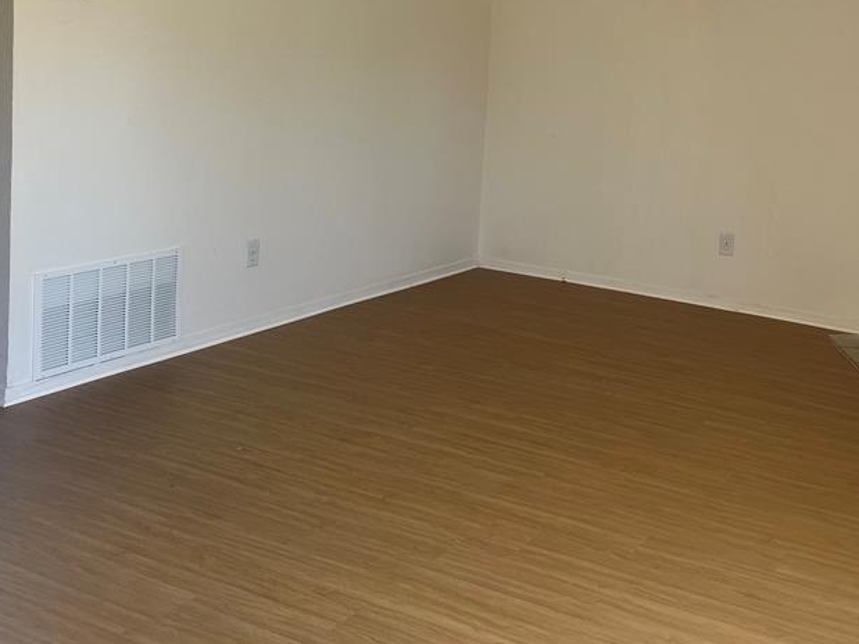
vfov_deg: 32.7
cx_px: 613
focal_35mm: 43
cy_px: 137
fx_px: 1067
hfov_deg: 42.9
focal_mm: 5.7
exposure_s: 1/163
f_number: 1.5
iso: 40
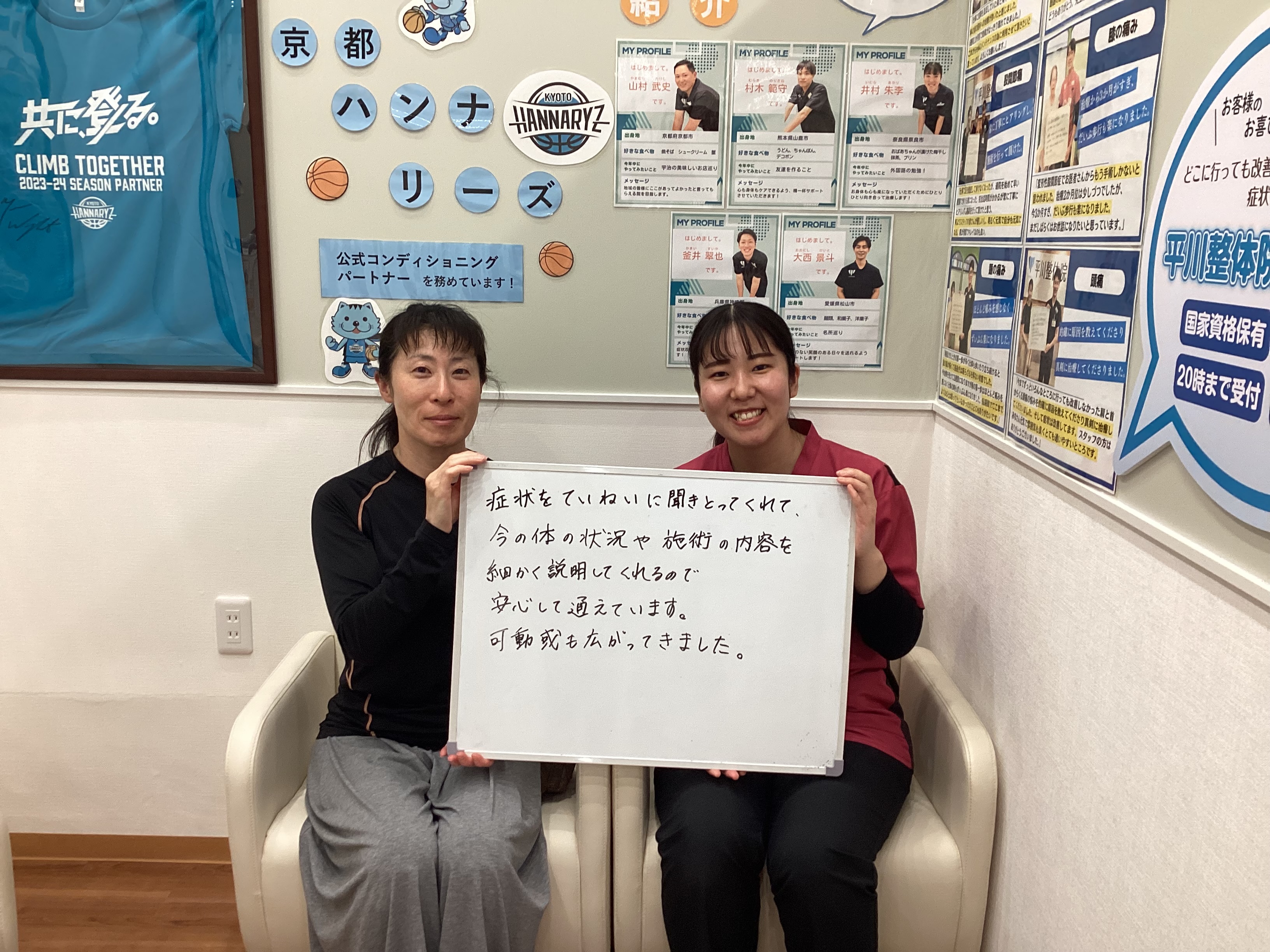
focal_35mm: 31
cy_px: 476
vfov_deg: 45.4
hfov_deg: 58.4
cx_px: 635
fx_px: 1137
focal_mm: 3.3
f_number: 2.4
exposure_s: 1/50
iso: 80
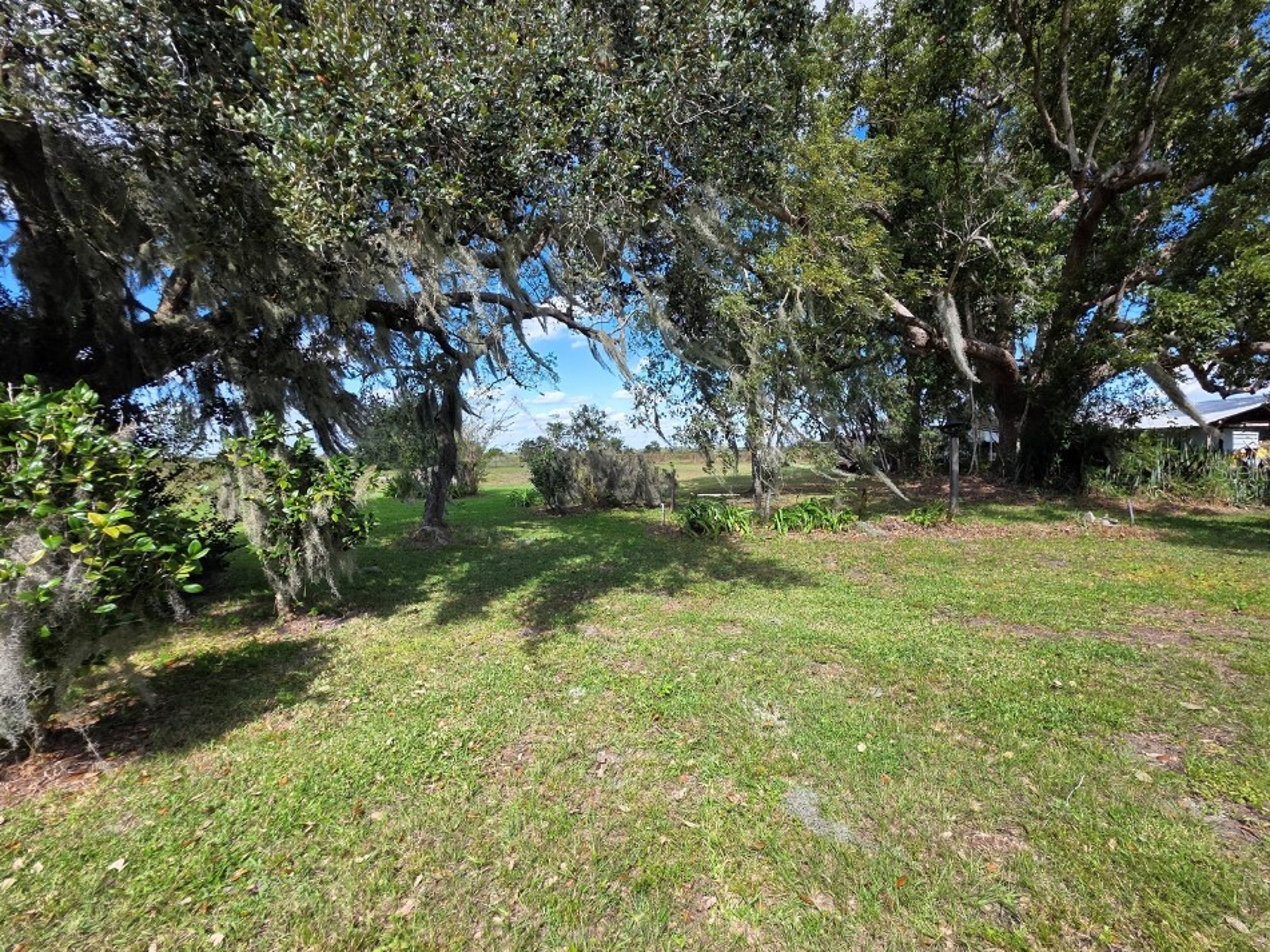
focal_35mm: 14
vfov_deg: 85.7
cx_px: 656
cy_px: 470
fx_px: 514
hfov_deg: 102.0
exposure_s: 1/937
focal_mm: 2.2
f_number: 1.9
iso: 40
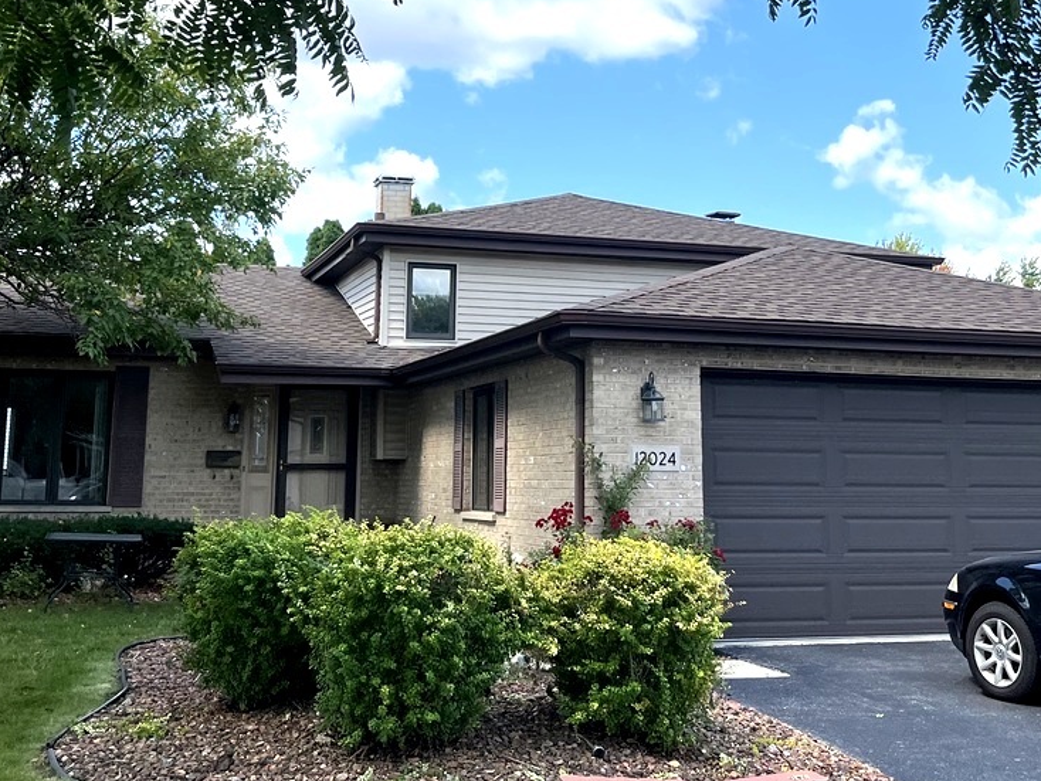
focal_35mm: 51
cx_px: 553
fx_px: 1534
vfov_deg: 28.1
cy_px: 177
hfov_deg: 37.5
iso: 50
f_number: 1.6
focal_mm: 5.1
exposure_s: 1/1890
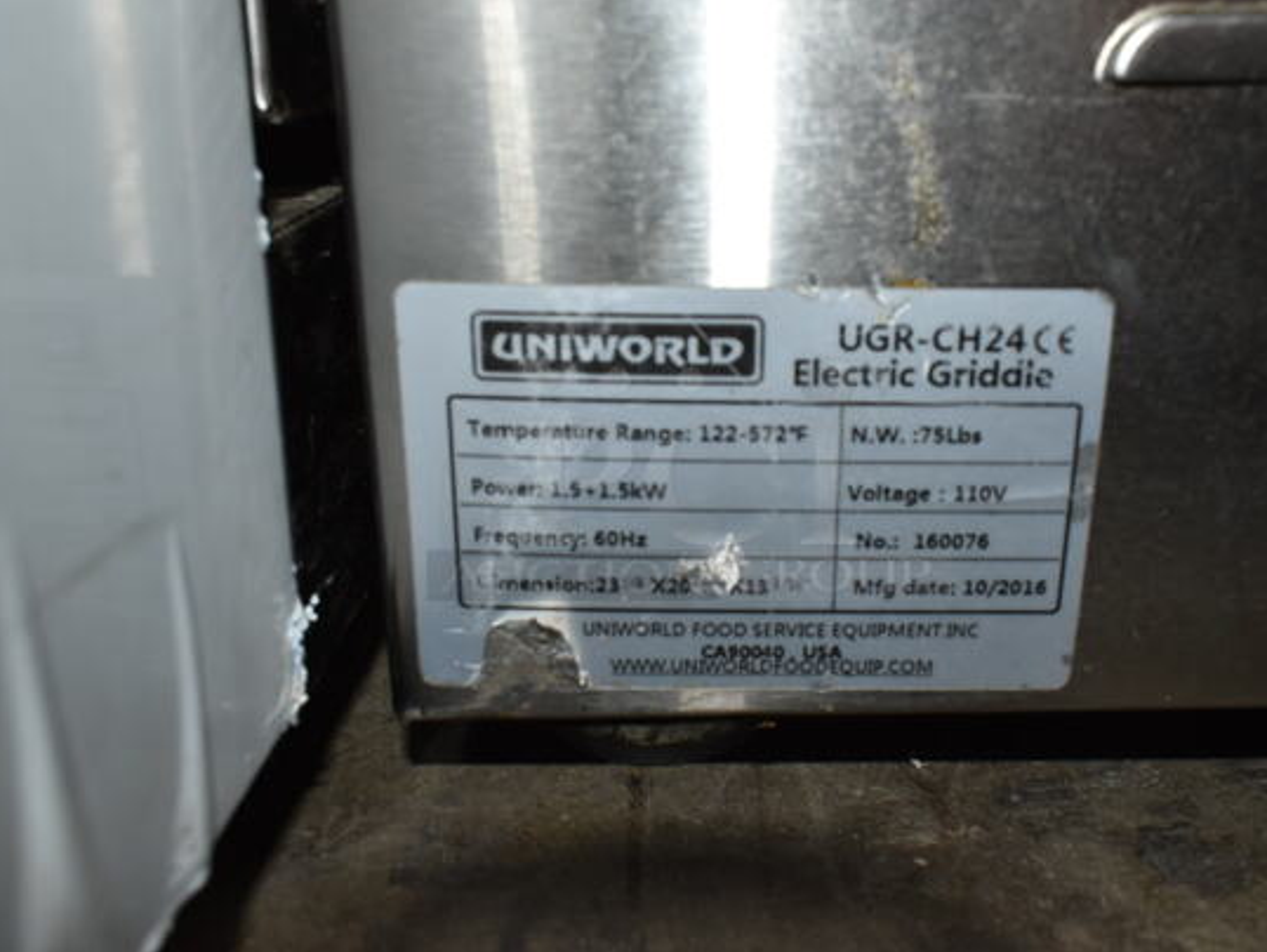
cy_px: 476
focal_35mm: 36
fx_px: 1318
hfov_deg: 51.3
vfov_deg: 39.7
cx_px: 690
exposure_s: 1/60
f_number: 9
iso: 500
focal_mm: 22
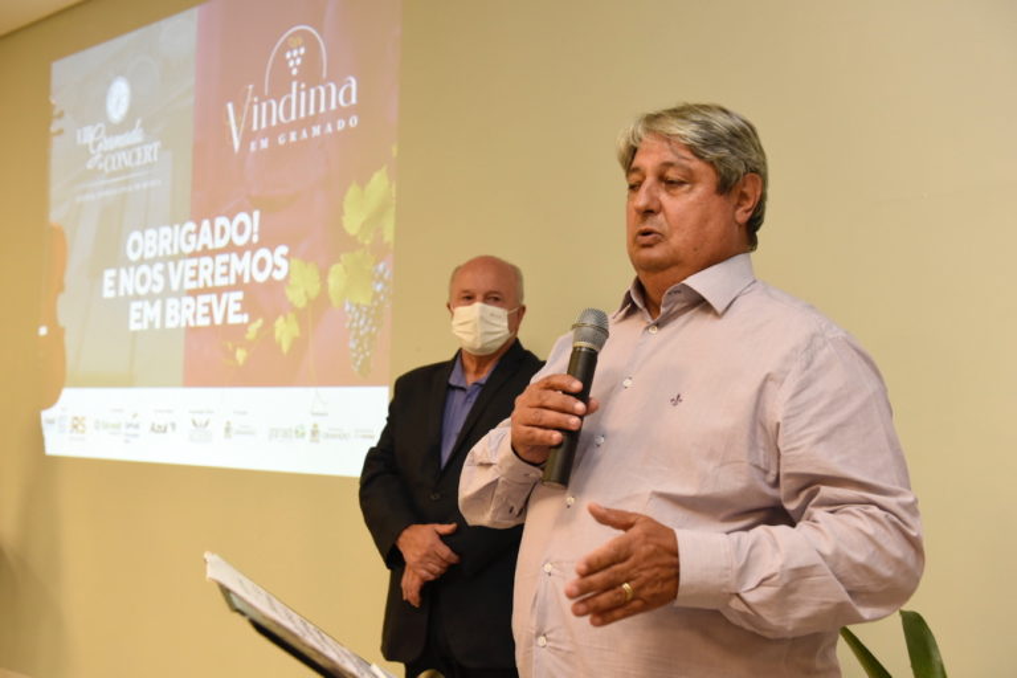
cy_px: 339
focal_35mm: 42
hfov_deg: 46.4
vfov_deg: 31.9
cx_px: 508
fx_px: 1186
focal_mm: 42
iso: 2000
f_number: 4.5
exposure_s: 1/100
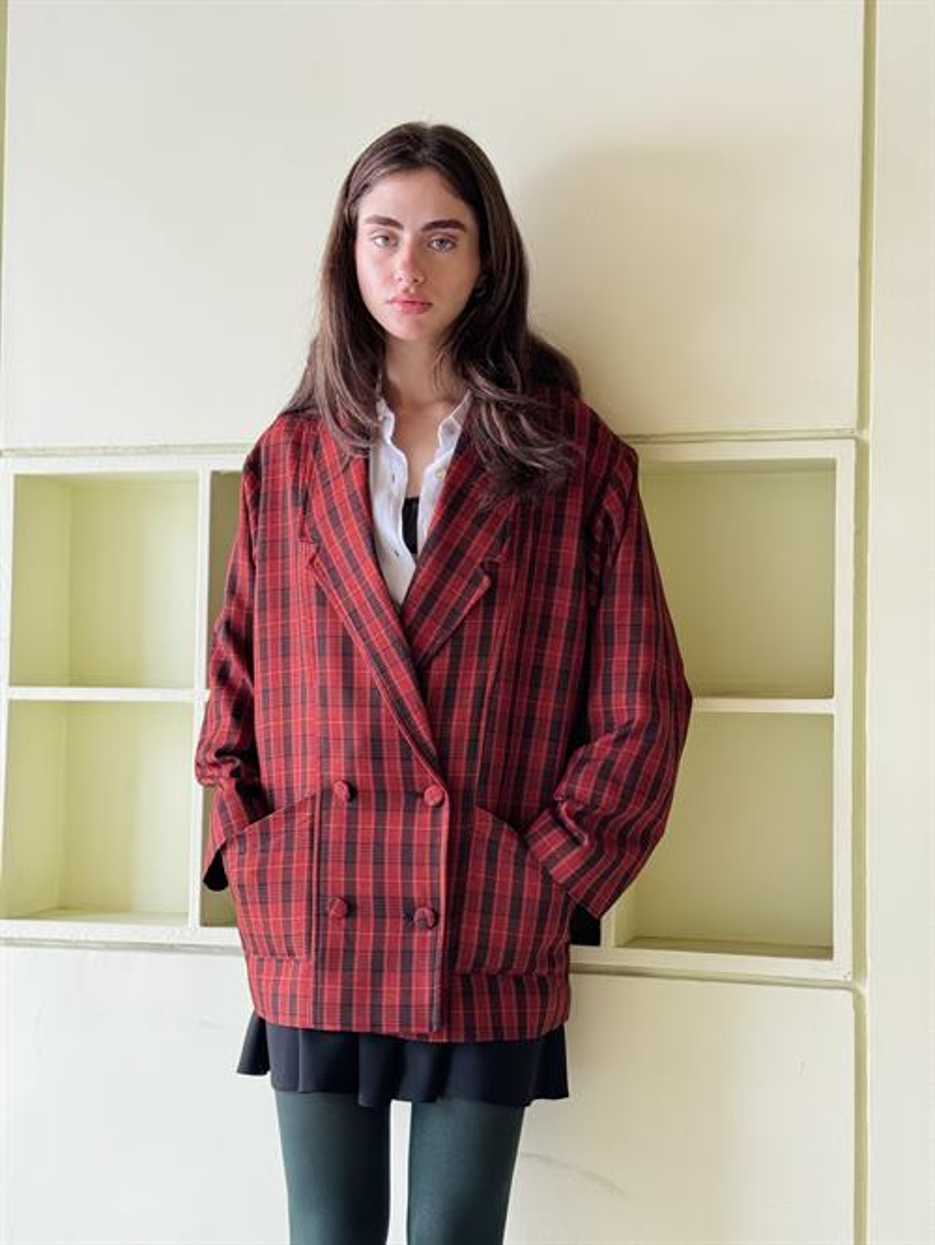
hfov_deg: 30.3
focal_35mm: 48
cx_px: 468
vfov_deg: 39.6
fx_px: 1728
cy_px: 622
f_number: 1.78
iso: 250
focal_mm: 6.76
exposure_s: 1/60
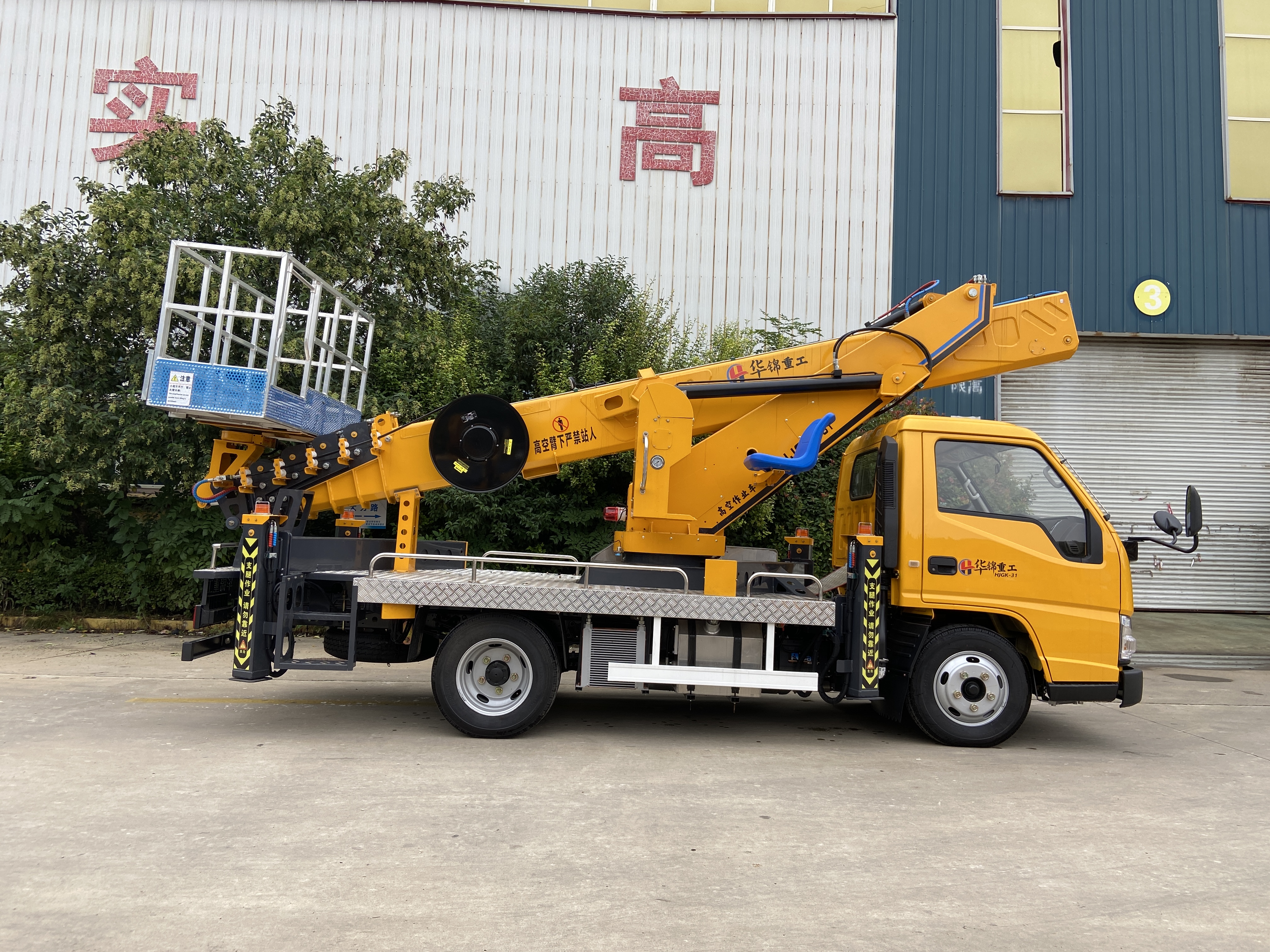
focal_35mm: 26
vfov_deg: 53.1
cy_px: 476
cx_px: 635
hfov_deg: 67.3
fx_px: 954
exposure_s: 1/135
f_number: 1.8
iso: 32
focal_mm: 4.25
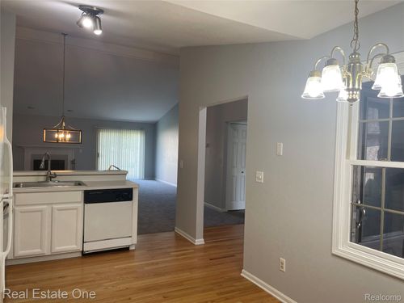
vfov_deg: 54.9
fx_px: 292
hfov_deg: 69.4
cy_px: 152
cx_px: 202
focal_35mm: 25
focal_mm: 5.1
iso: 100
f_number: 1.6
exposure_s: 1/120
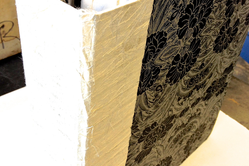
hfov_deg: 40.3
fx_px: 339
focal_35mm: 49
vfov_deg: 27.5
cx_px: 126
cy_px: 80
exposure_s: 1/30
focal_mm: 4.28
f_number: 2.4
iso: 80
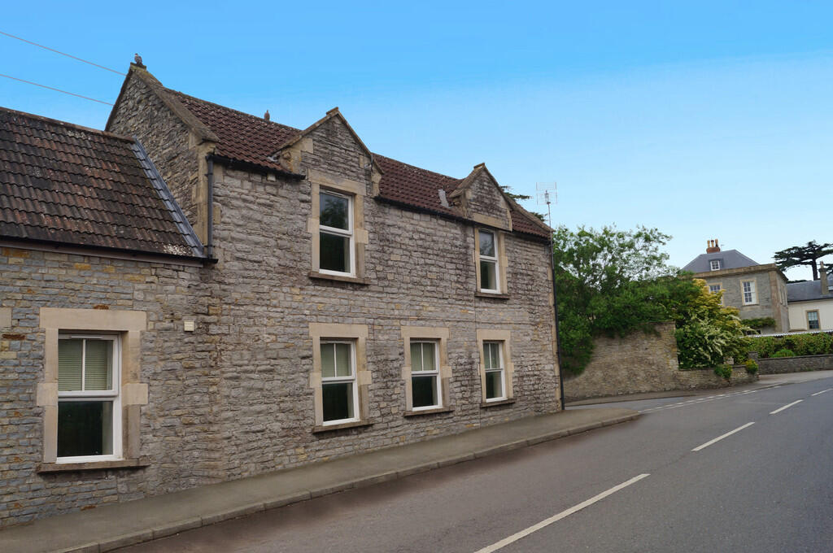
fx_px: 624
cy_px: 276
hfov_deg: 67.4
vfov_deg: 47.8
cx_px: 416
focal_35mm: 27
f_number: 13
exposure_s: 1/125
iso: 100
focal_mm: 18
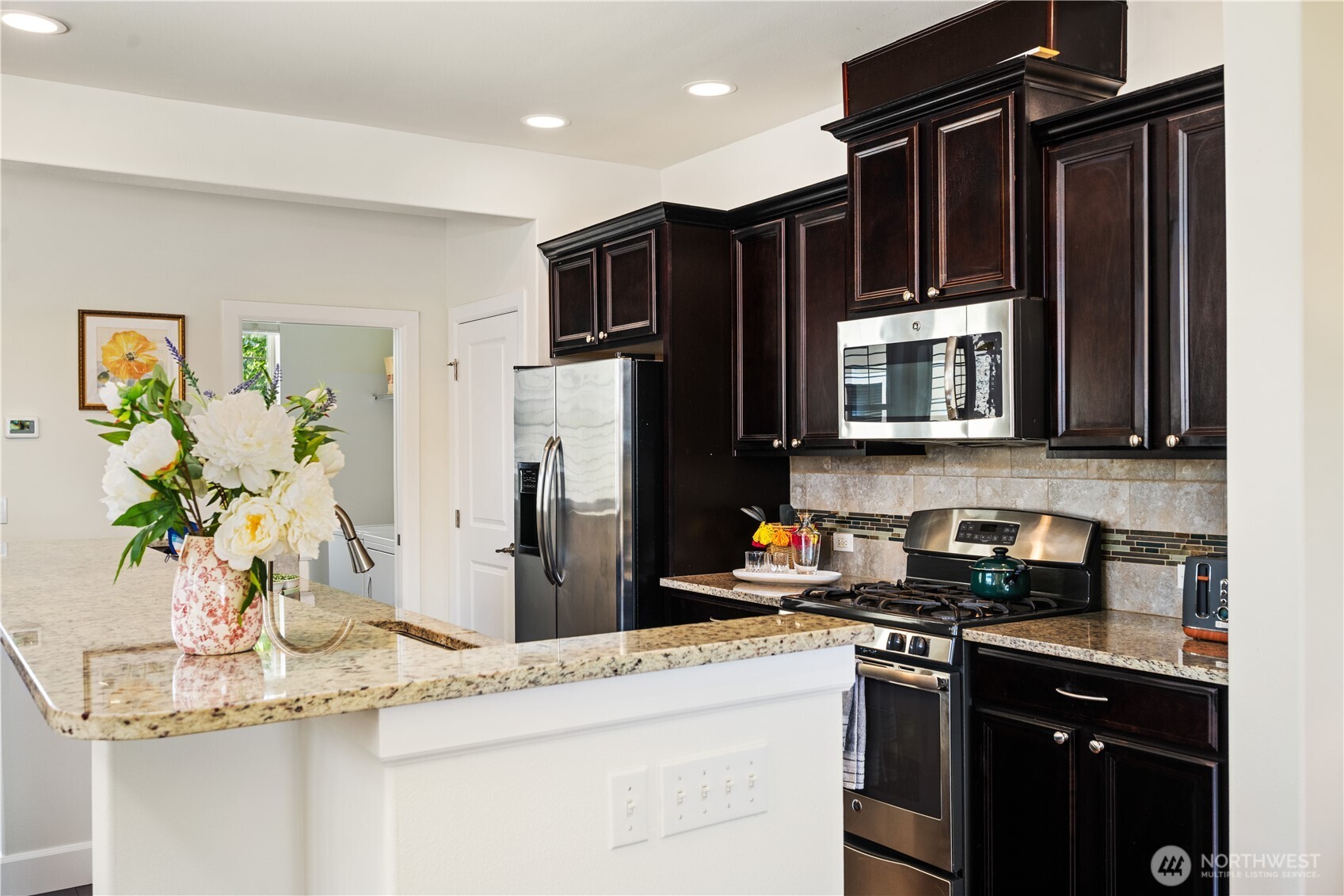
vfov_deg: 43.6
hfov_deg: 61.9
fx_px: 1120
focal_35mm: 30
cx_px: 672
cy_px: 448
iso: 500
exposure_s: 1/5
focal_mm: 30
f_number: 7.1
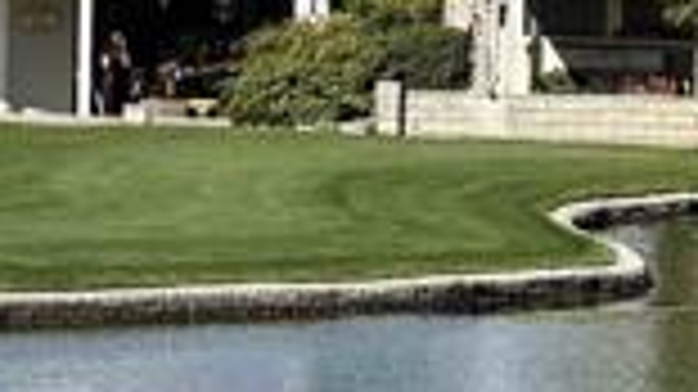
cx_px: -41
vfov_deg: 3.5
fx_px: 6419
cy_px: 108
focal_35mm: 347
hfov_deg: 6.2
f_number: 2.8
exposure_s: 1/978
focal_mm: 9
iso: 32
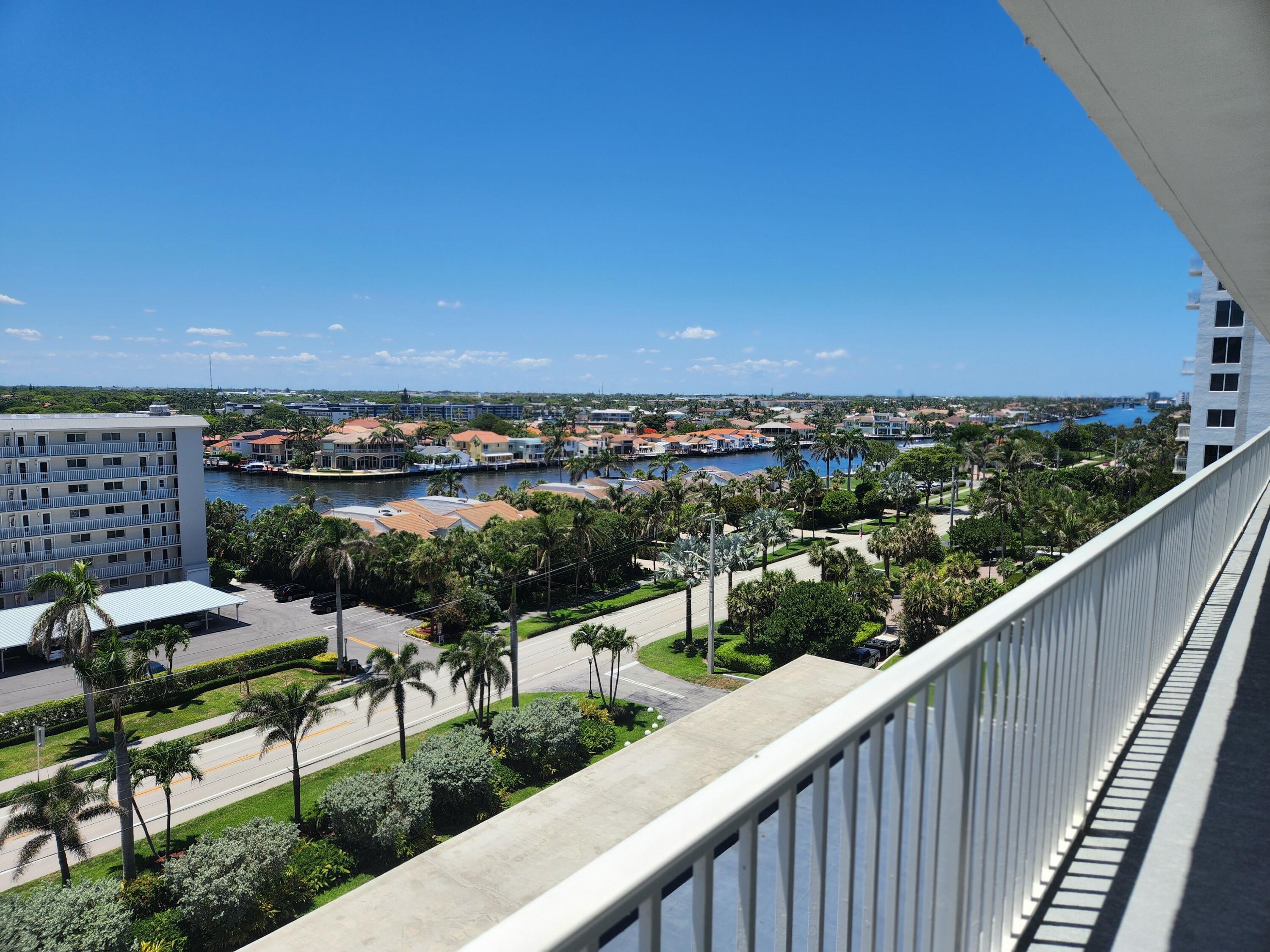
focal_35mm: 23
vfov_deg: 58.9
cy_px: 476
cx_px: 635
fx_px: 844
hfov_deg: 73.9
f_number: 1.8
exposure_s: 1/2524
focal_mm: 5.4
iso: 20
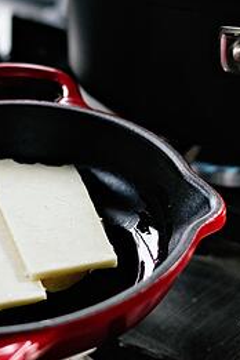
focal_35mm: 193
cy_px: 130
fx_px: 1930
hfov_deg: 7.1
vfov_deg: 10.7
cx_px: 60
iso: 640
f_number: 2.5
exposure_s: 1/400
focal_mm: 58
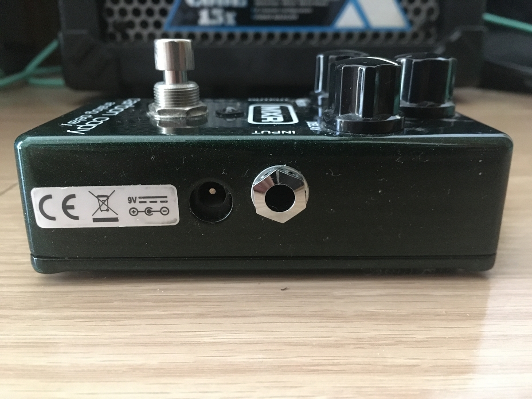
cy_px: 200
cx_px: 266
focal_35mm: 29
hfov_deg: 61.7
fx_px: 446
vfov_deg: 48.2
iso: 320
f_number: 2.2
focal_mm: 4.15
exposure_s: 1/15
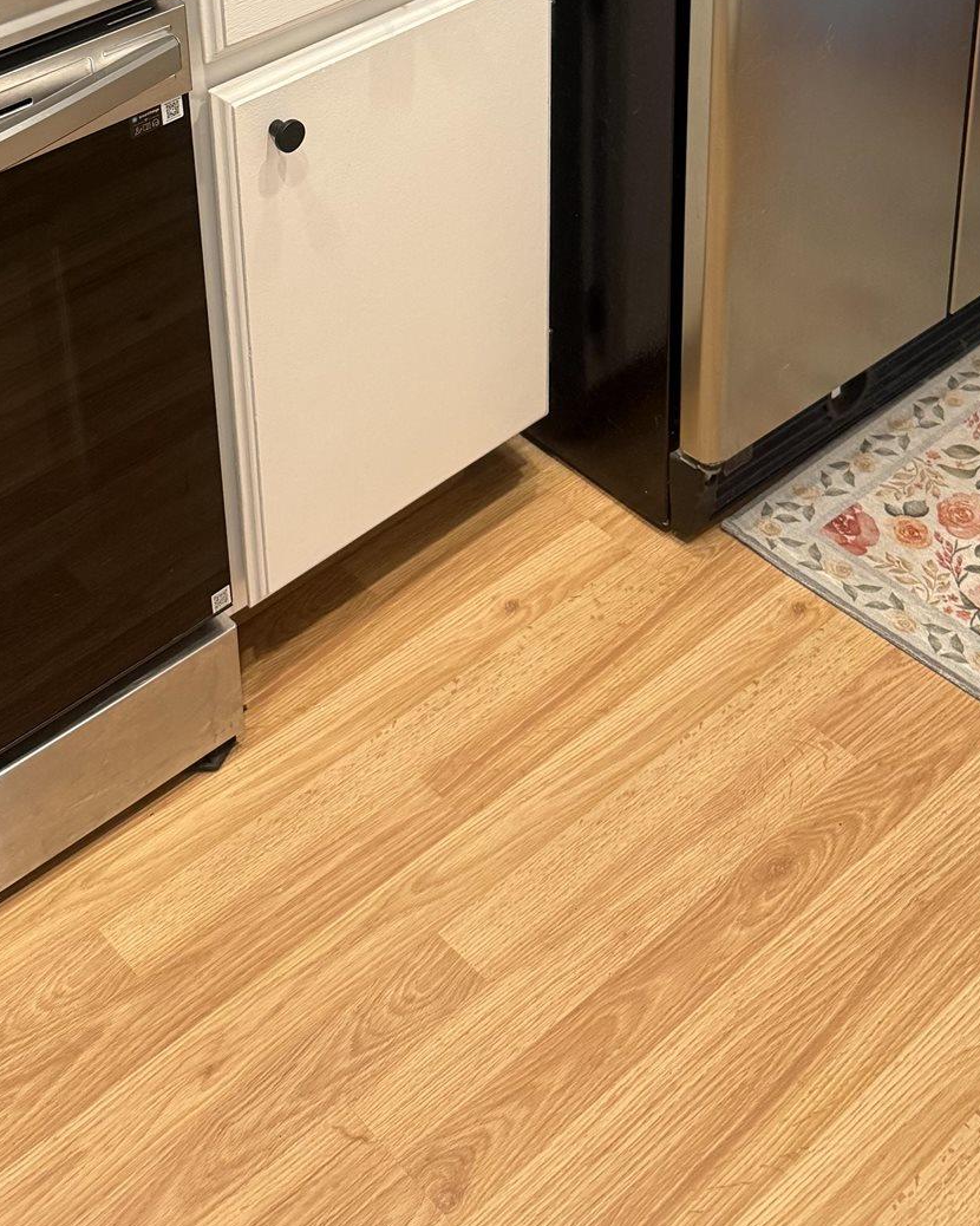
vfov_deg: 32.5
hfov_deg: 29.0
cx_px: 354
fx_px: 1886
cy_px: -53
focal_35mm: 52
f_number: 1.78
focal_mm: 6.76
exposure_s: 1/60
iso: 320
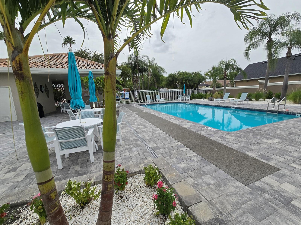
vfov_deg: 89.9
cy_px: 112
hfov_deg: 106.2
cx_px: 150
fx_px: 113
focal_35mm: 13
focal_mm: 2.2
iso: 50
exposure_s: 1/2252
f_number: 2.2
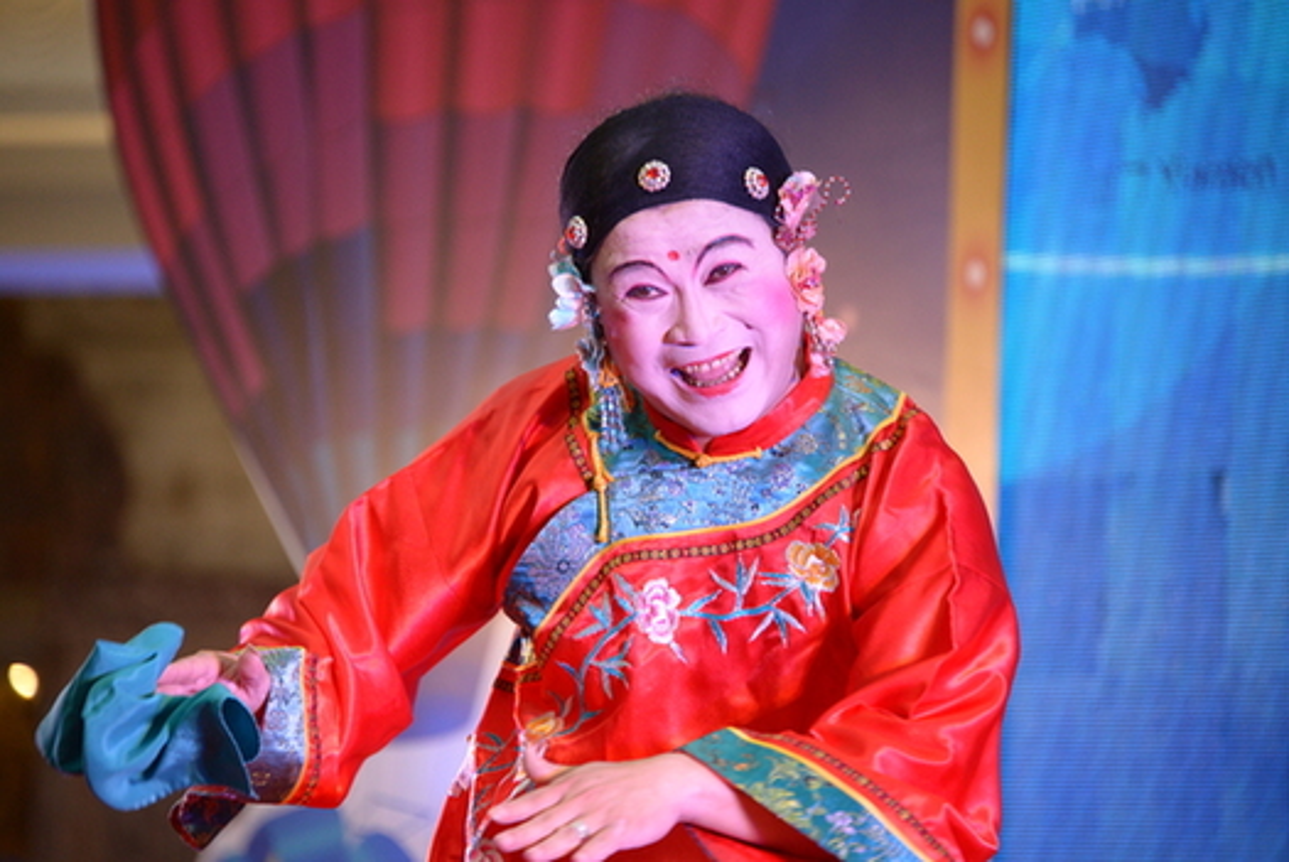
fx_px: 10750
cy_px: 431
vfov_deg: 4.6
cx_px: 644
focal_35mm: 300
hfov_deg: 6.9
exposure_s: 1/320
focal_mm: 300
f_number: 5.6
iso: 2200
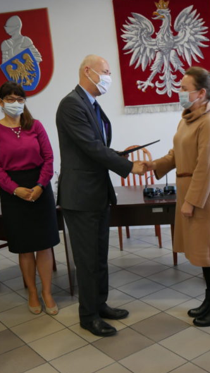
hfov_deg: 23.4
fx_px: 505
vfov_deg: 40.6
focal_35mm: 51
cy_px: 186
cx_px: 136
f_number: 5.1
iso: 1250
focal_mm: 23
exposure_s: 1/60
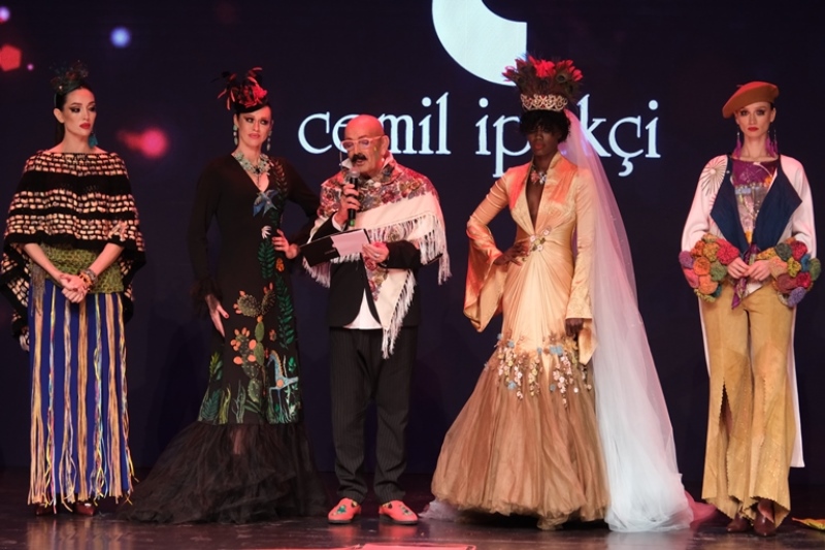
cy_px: 275
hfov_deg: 12.6
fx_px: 3734
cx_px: 412
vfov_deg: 8.4
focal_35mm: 163
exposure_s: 1/125
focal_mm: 108.9
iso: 1600
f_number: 4
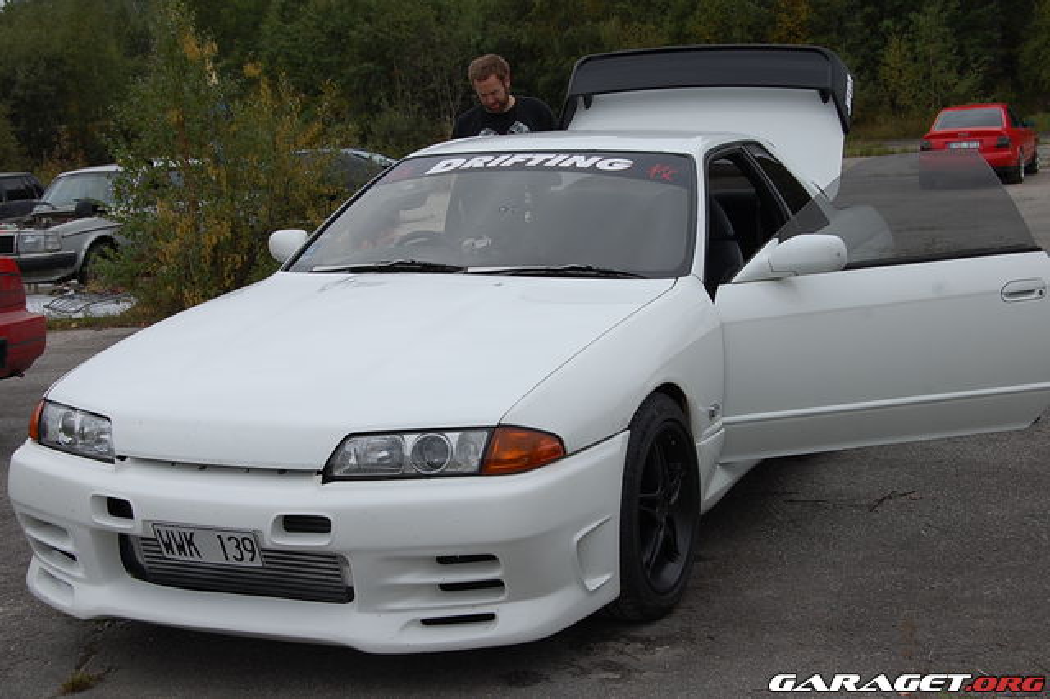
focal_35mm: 57
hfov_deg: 35.1
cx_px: 525
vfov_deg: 23.8
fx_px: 1662
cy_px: 350
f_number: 10
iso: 200
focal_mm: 38
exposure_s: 1/250
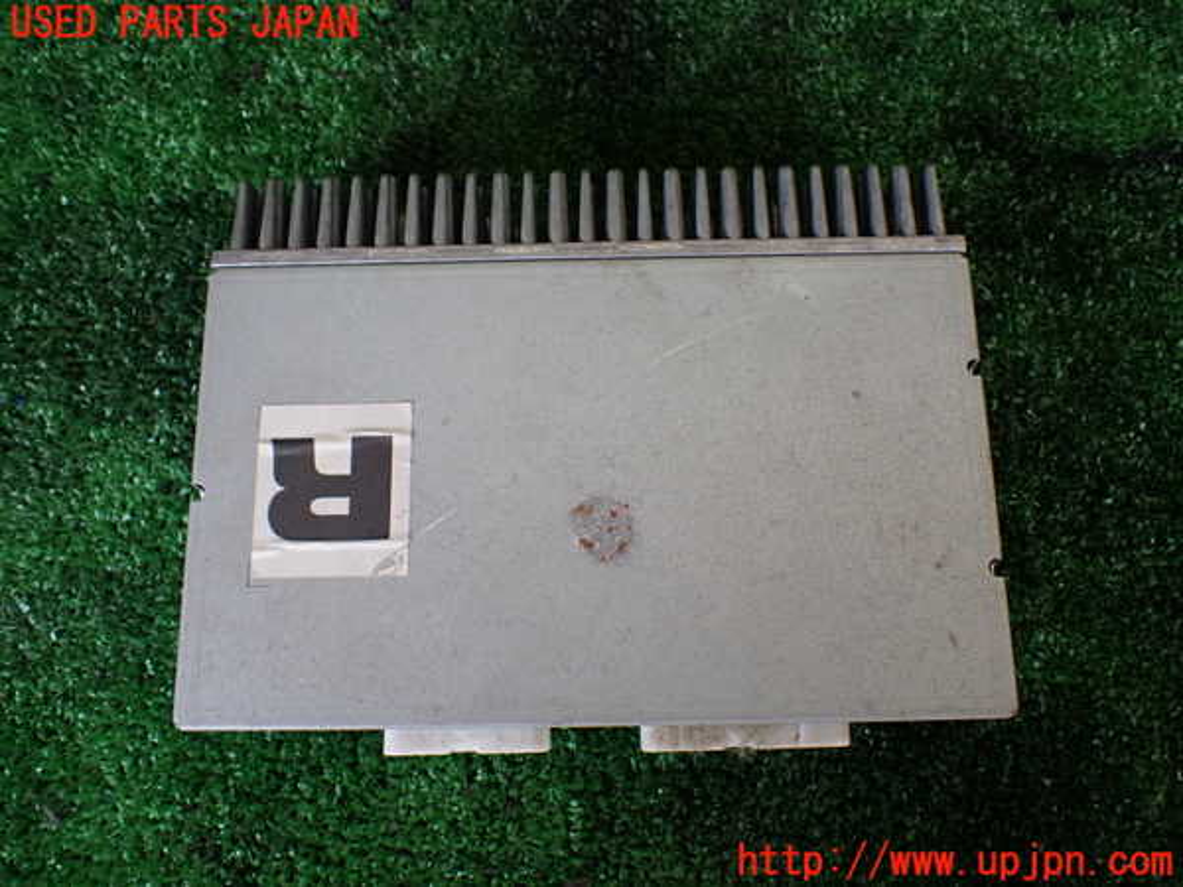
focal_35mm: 30
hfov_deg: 60.0
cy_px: 444
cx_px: 592
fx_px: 1025
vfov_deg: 46.8
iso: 200
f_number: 2.3
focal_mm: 5.4
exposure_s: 1/125
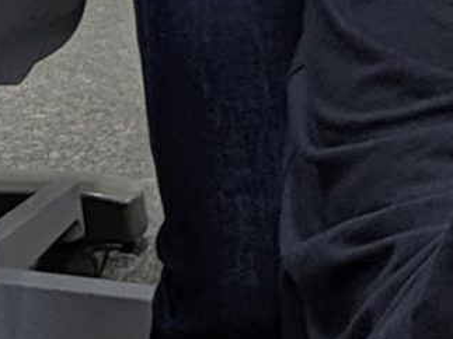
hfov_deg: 8.4
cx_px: 1149
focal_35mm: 214
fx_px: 2799
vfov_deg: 6.0
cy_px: -934
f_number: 1.8
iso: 68
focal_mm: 4.44
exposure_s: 1/30
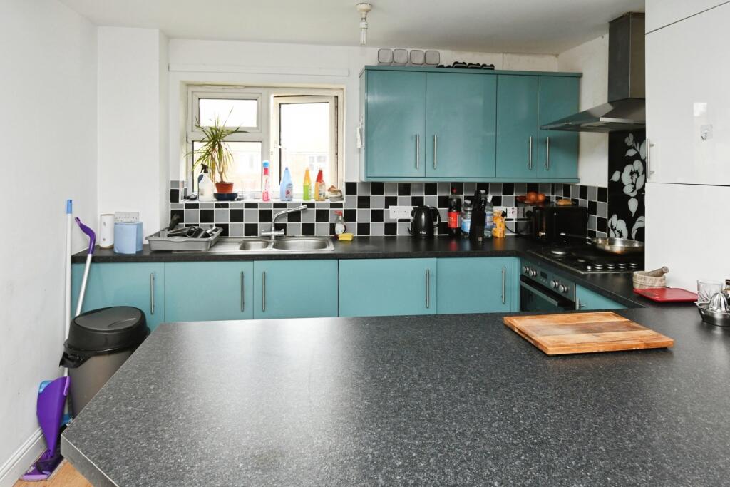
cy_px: 244
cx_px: 365
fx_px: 426
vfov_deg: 59.5
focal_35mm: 21
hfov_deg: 81.2
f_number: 7.1
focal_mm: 14
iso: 800
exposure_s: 1/60
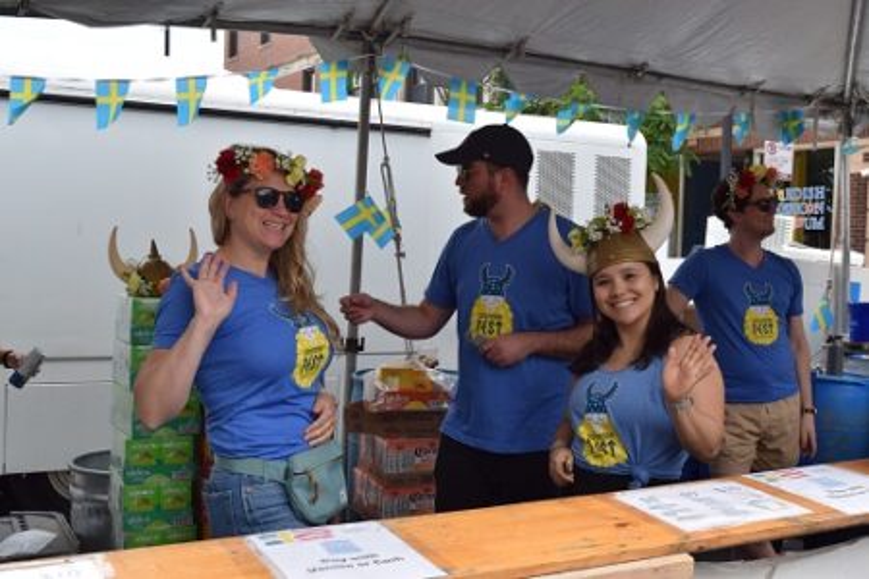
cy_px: 290
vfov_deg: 28.9
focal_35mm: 46
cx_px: 434
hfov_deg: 42.3
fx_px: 1122
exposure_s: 1/320
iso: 200
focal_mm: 31
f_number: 9
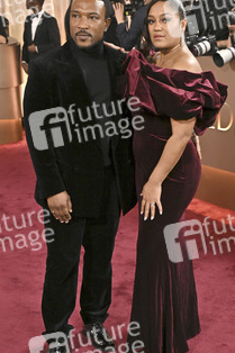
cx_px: 119
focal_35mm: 56
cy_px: 180
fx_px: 549
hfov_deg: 24.2
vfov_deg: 35.7
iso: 2500
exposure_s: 1/320
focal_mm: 44
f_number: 5
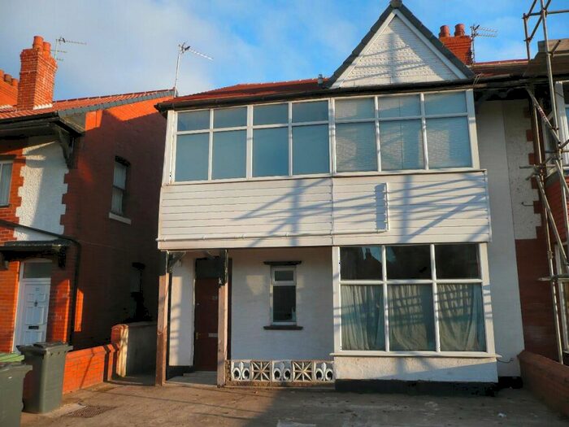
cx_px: 284
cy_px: 214
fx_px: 460
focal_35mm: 28
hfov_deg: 63.4
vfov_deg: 49.7
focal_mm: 4.6
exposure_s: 1/400
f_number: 3.3
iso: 100
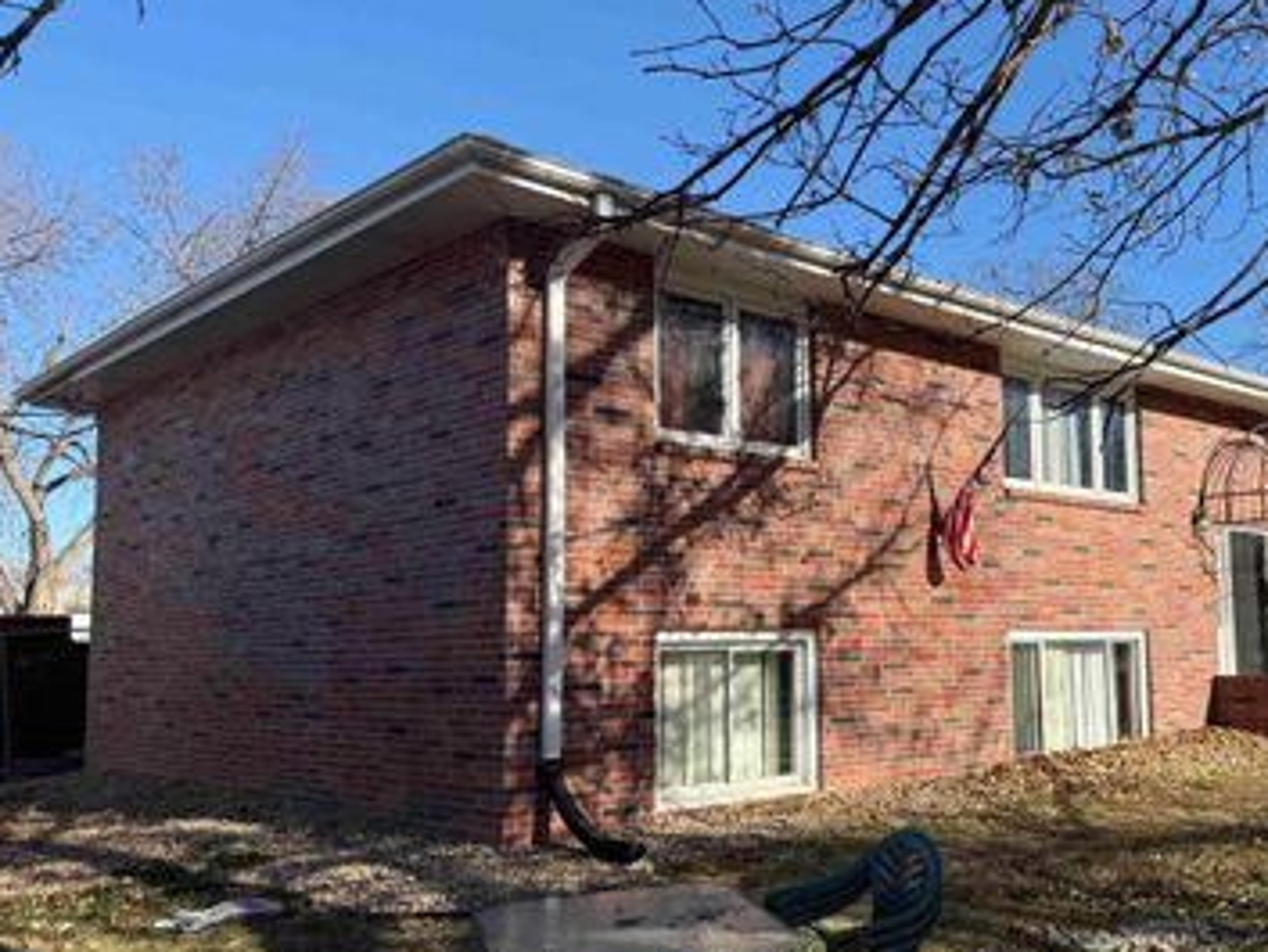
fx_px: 1246
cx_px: 862
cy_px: 530
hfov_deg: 52.7
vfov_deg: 41.8
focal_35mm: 34
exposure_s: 1/2907
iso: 80
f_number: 1.78
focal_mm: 6.76
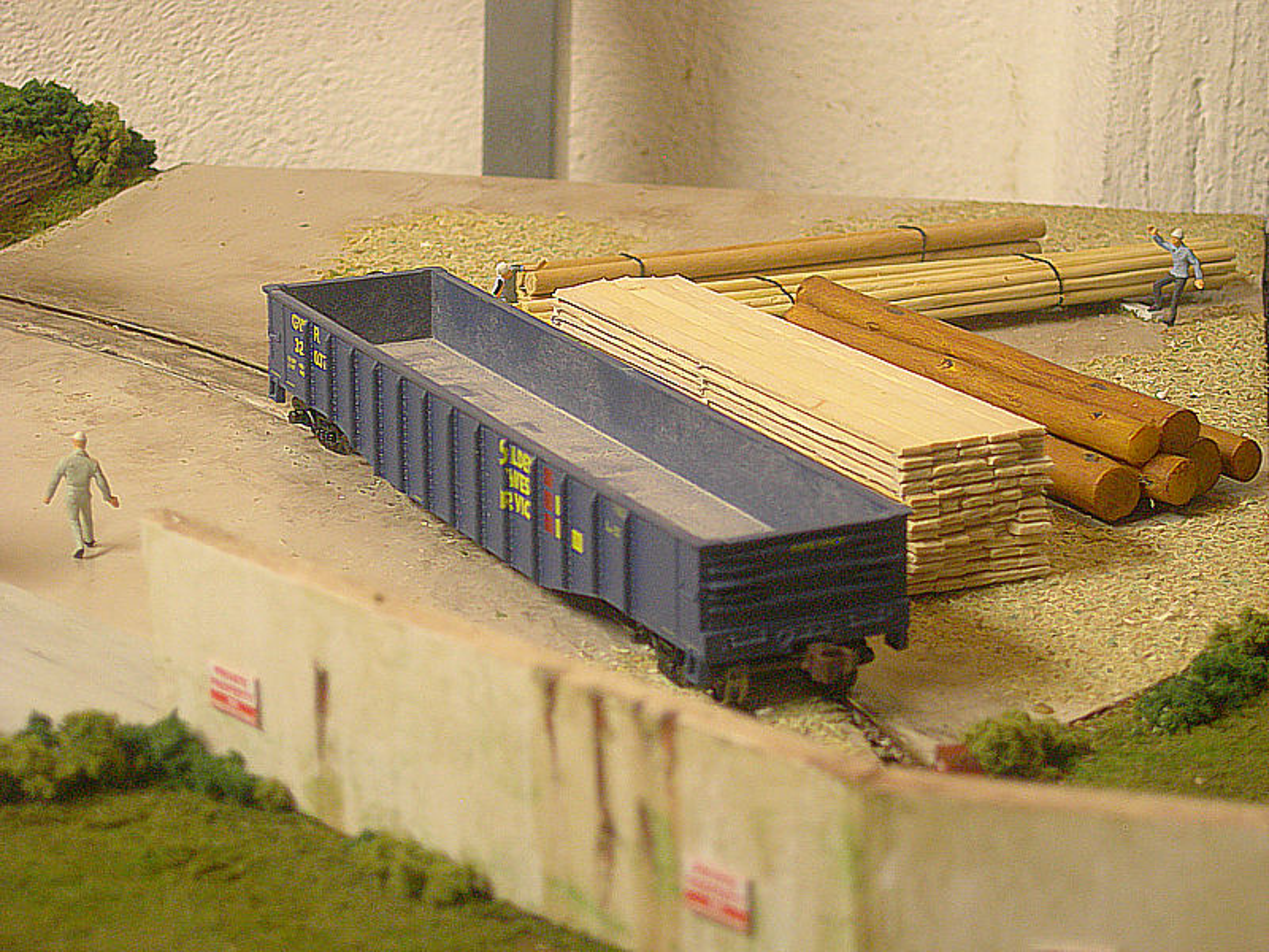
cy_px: 476
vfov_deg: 14.4
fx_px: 3776
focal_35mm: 103
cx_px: 634
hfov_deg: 19.1
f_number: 4.6
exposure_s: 1/3.4
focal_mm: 21.3
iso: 183
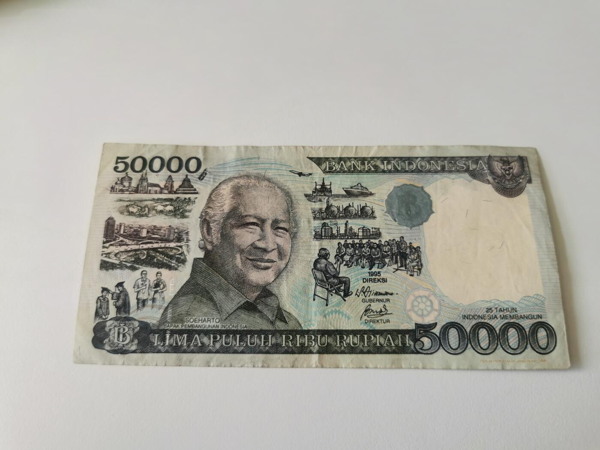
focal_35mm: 27
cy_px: 225
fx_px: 468
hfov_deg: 65.3
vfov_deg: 51.4
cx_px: 300
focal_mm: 5.56
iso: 50
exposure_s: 1/100
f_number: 1.6
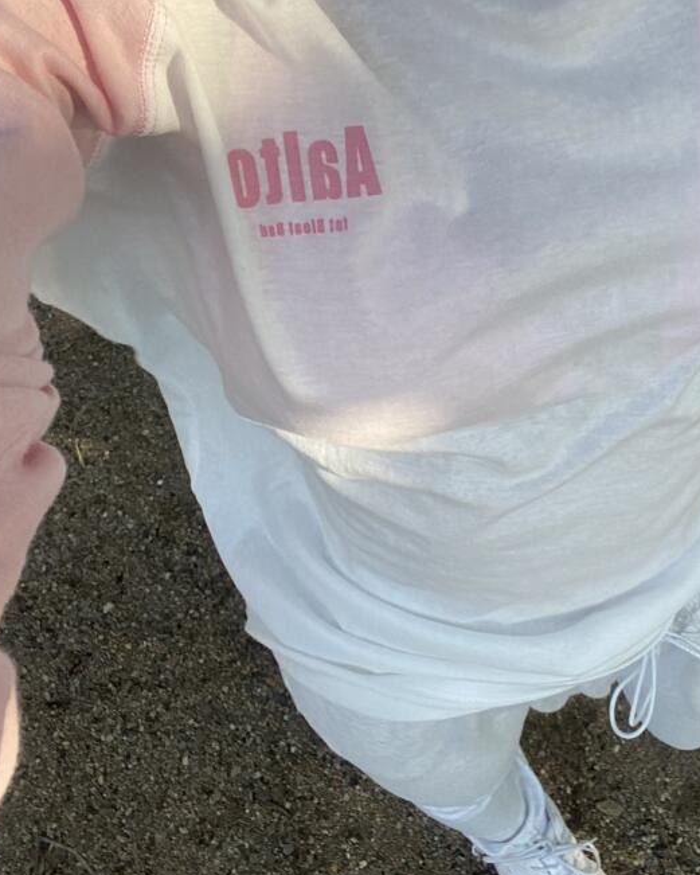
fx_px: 1243
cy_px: 329
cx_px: 477
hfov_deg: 31.2
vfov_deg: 38.5
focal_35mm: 48
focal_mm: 2.71
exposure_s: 1/227
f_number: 2.2
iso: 25
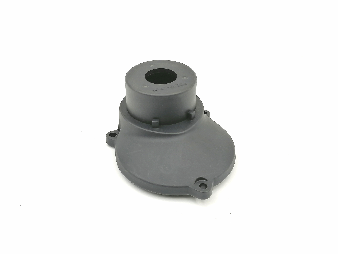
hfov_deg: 39.7
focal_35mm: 48
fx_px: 469
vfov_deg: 30.3
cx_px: 169
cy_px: 127
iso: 64
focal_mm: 5.3
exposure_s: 1/100
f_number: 1.8
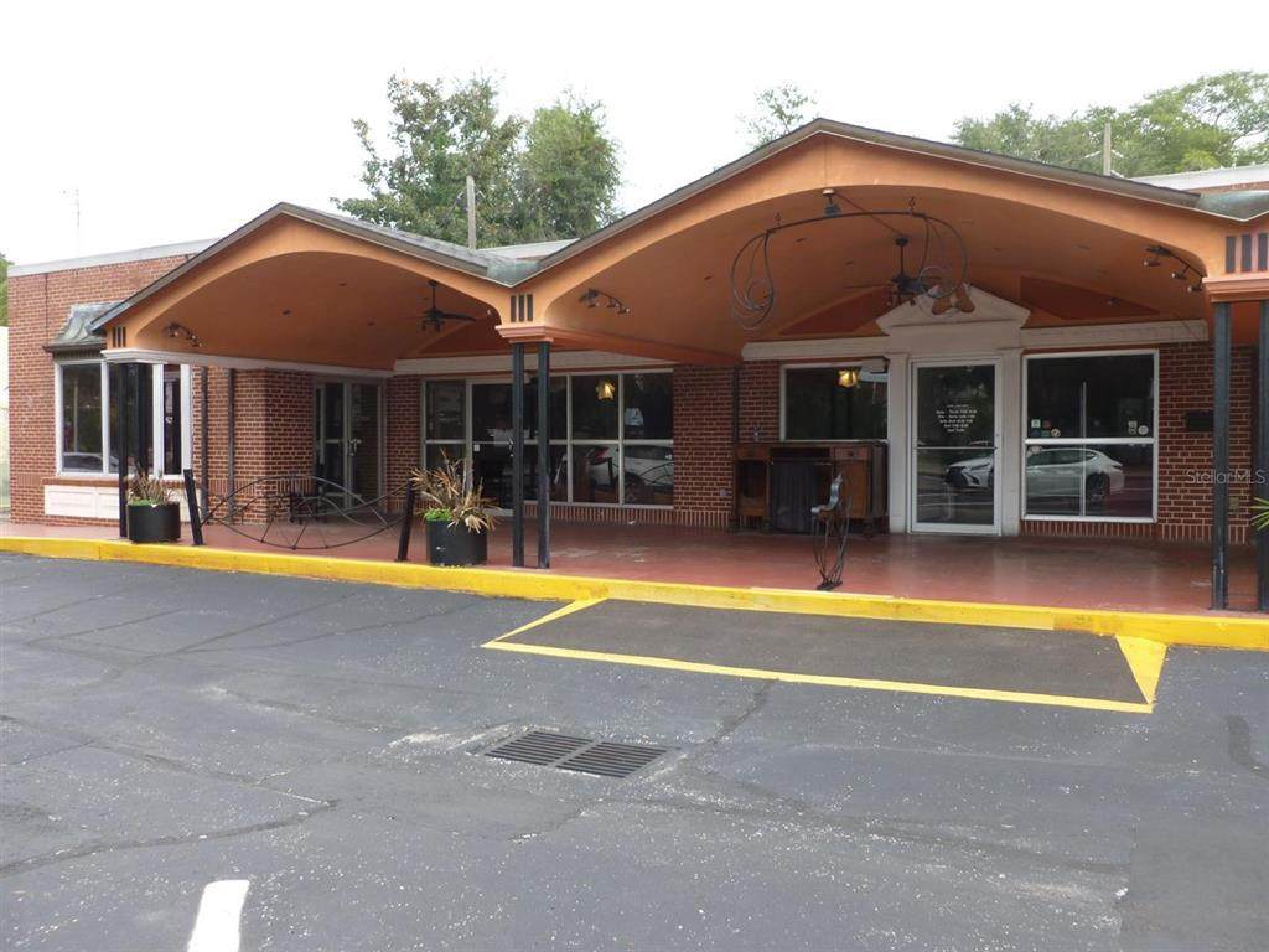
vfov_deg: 49.7
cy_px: 476
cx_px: 634
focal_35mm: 28
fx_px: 1026
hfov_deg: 63.4
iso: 100
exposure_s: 1/160
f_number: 3.3
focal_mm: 5
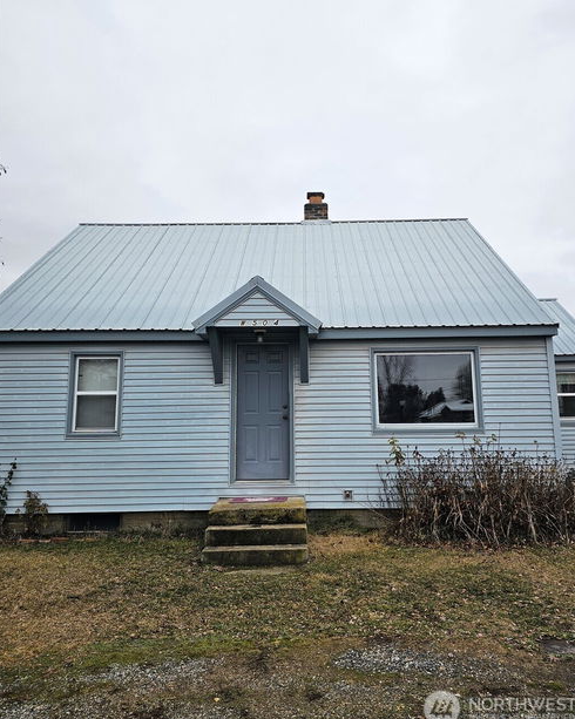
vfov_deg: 68.0
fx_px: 532
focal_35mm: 25
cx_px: 293
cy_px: 334
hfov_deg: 56.8
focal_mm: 6.3
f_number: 1.7
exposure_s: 1/313
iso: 10
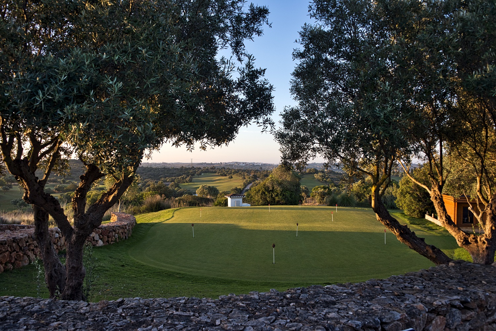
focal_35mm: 28
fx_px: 386
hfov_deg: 65.5
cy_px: 166
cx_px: 248
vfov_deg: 46.4
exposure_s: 1/200
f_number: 8
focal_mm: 28
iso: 250
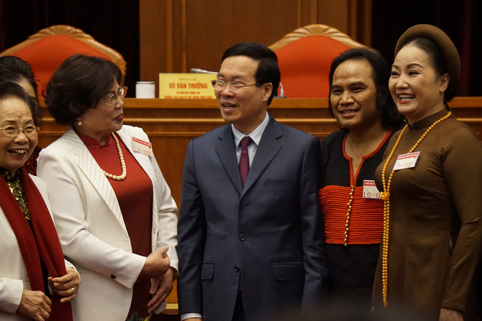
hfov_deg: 13.1
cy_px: 160
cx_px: 241
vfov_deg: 8.7
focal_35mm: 157
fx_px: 2101
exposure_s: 1/125
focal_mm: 104
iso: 4000
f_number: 5.6
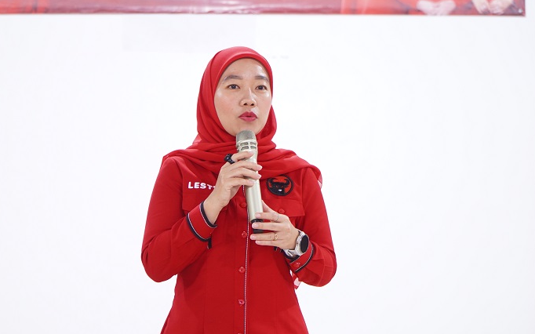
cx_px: 233
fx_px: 1779
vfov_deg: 10.7
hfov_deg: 17.1
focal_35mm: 122
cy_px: 193
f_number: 4
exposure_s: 1/10
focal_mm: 68
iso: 640
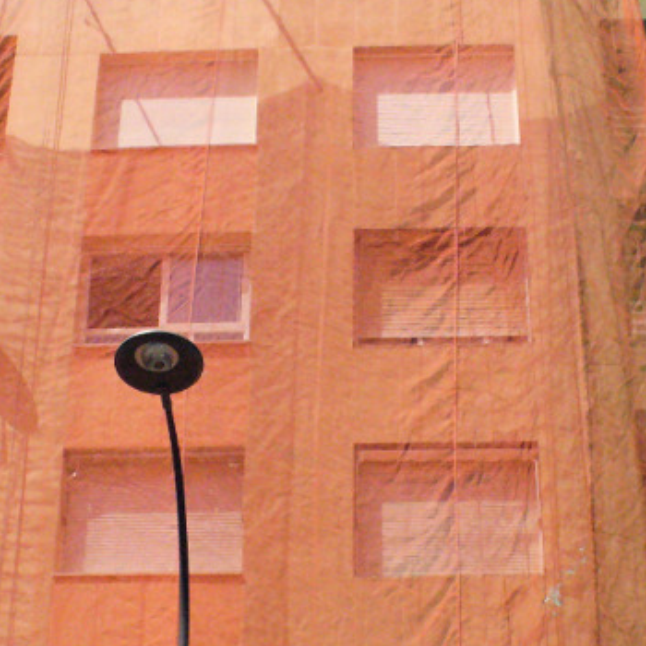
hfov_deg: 20.6
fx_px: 1774
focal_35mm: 84
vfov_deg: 20.5
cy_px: 492
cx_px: 297
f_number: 5.6
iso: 400
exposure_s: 1/2000
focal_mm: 6.1
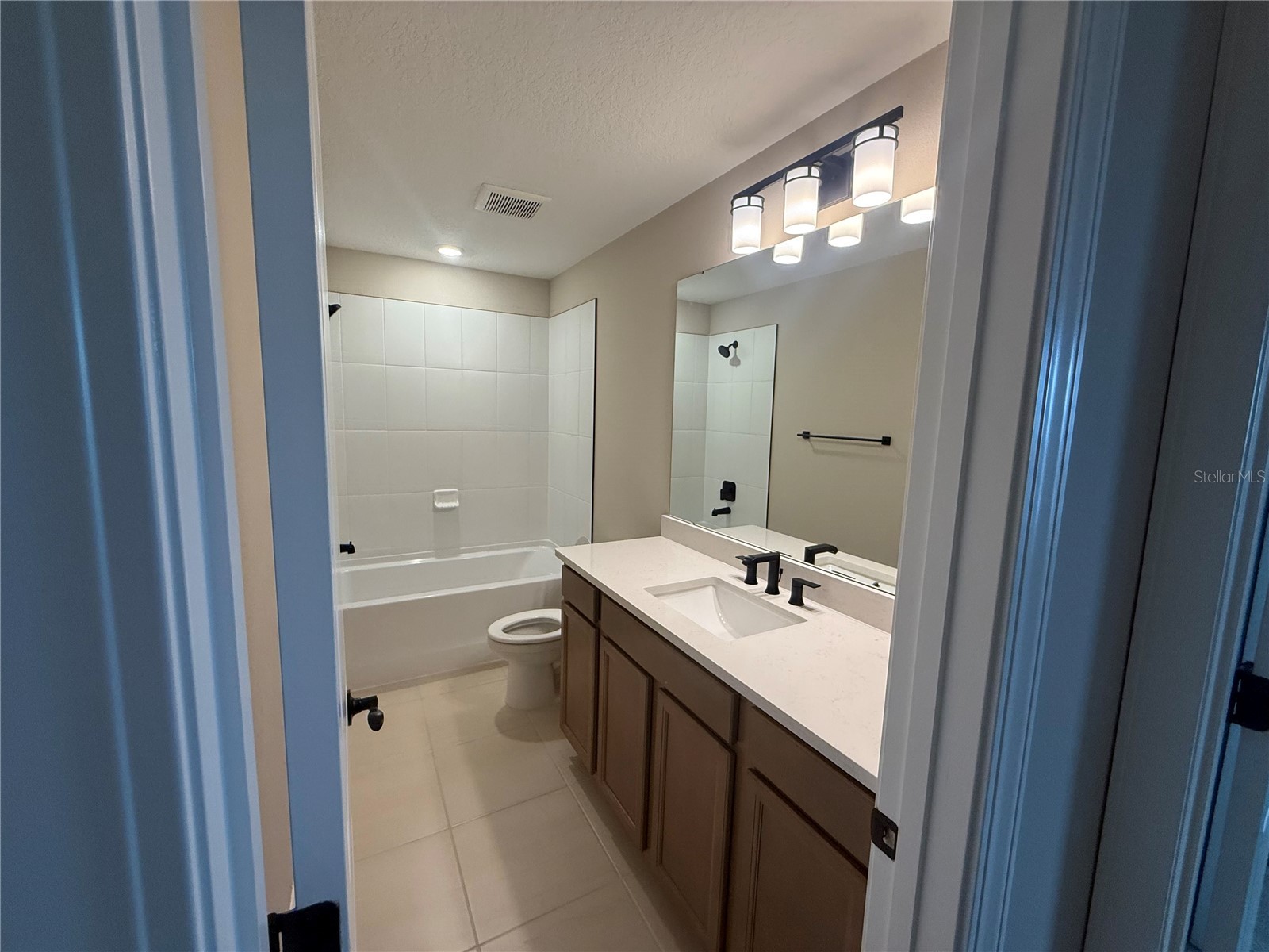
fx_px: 513
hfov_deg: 102.1
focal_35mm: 14
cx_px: 634
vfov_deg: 85.7
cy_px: 476
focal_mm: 2.22
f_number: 2.2
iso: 200
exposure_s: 1/120
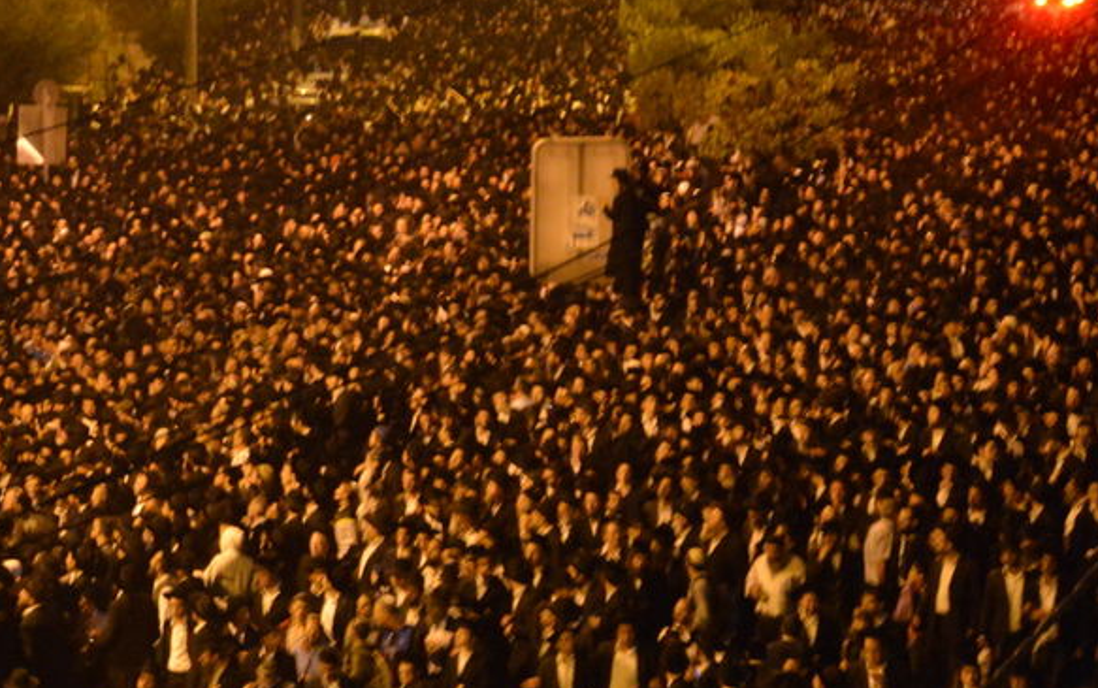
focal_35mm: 208
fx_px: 6227
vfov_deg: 6.3
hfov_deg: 9.9
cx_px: -196
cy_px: 403
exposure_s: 1/15
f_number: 4.5
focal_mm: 85
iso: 5000
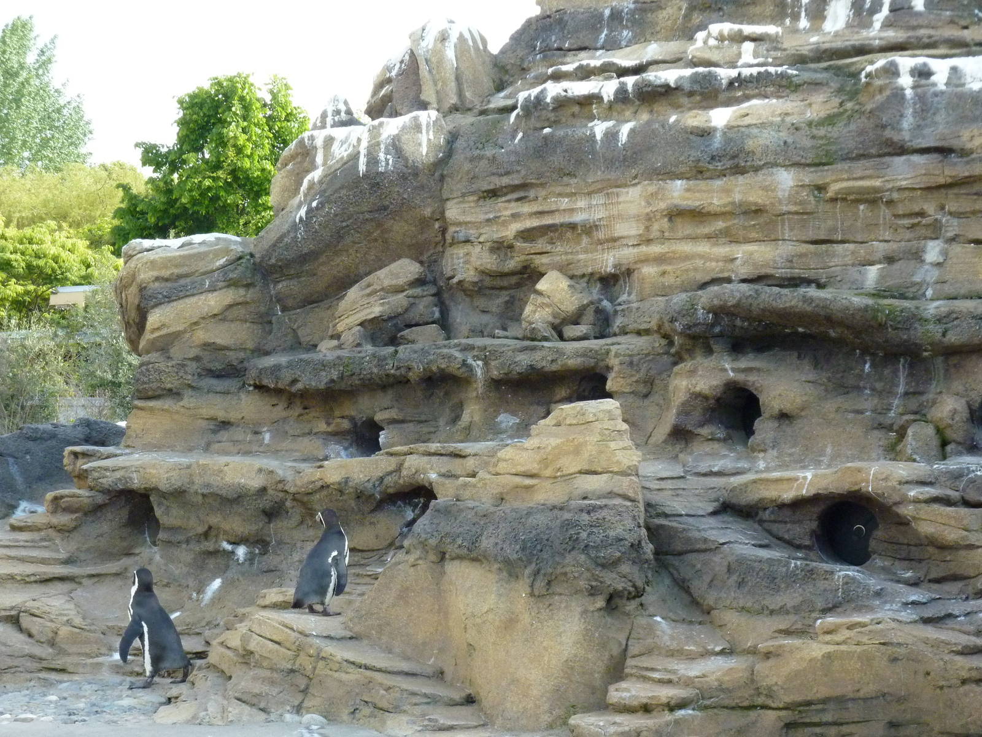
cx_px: 491
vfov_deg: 13.3
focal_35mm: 111
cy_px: 368
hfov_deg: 17.7
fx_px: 3149
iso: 400
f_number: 4.4
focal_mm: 18.2
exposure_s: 1/400
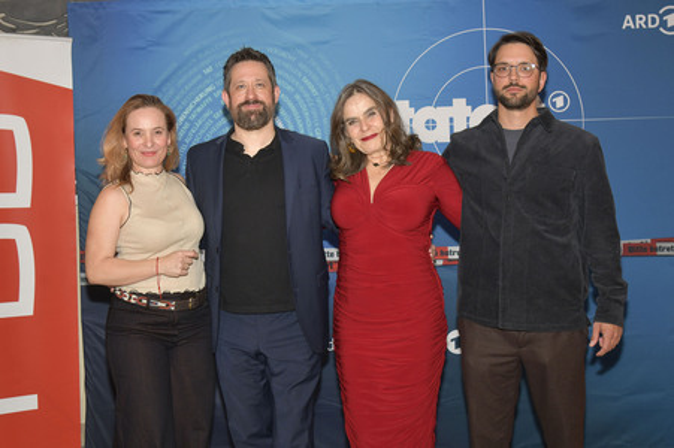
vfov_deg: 30.5
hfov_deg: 44.5
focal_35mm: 44
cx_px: 337
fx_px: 823
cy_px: 224
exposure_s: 1/200
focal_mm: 44
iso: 640
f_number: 5.6
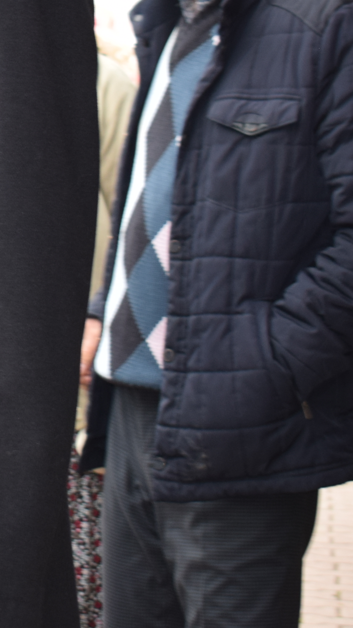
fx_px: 2911
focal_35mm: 175
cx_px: -444
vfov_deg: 12.2
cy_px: 40
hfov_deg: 6.6
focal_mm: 38
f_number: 5.6
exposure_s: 1/125
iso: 280
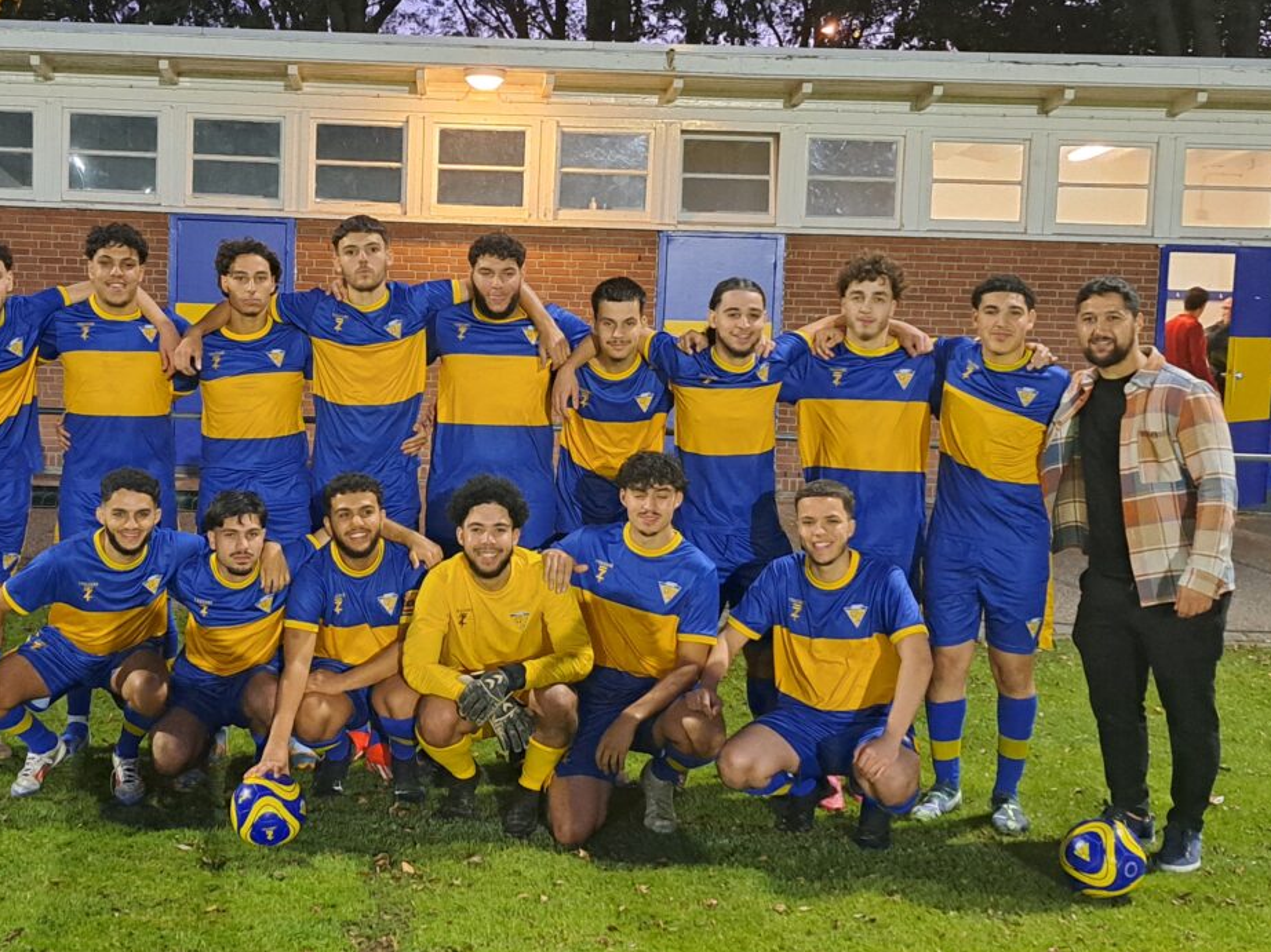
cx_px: 408
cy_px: 435
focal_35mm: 50
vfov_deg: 29.1
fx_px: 1835
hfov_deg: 37.7
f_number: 1.8
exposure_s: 1/25
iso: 640
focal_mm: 5.23
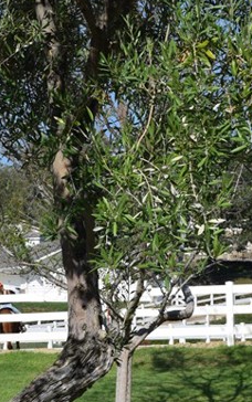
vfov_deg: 12.1
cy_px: 280
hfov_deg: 7.6
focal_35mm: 172
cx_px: 17
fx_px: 1887
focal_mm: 40
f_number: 10
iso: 200
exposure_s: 1/400
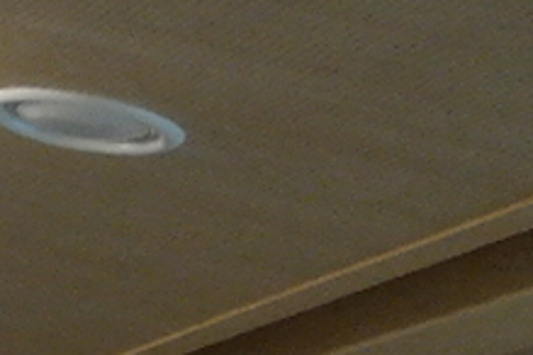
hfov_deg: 7.1
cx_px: -1416
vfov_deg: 5.3
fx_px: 3509
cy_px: 1311
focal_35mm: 237
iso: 800
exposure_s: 1/40
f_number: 3.5
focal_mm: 20
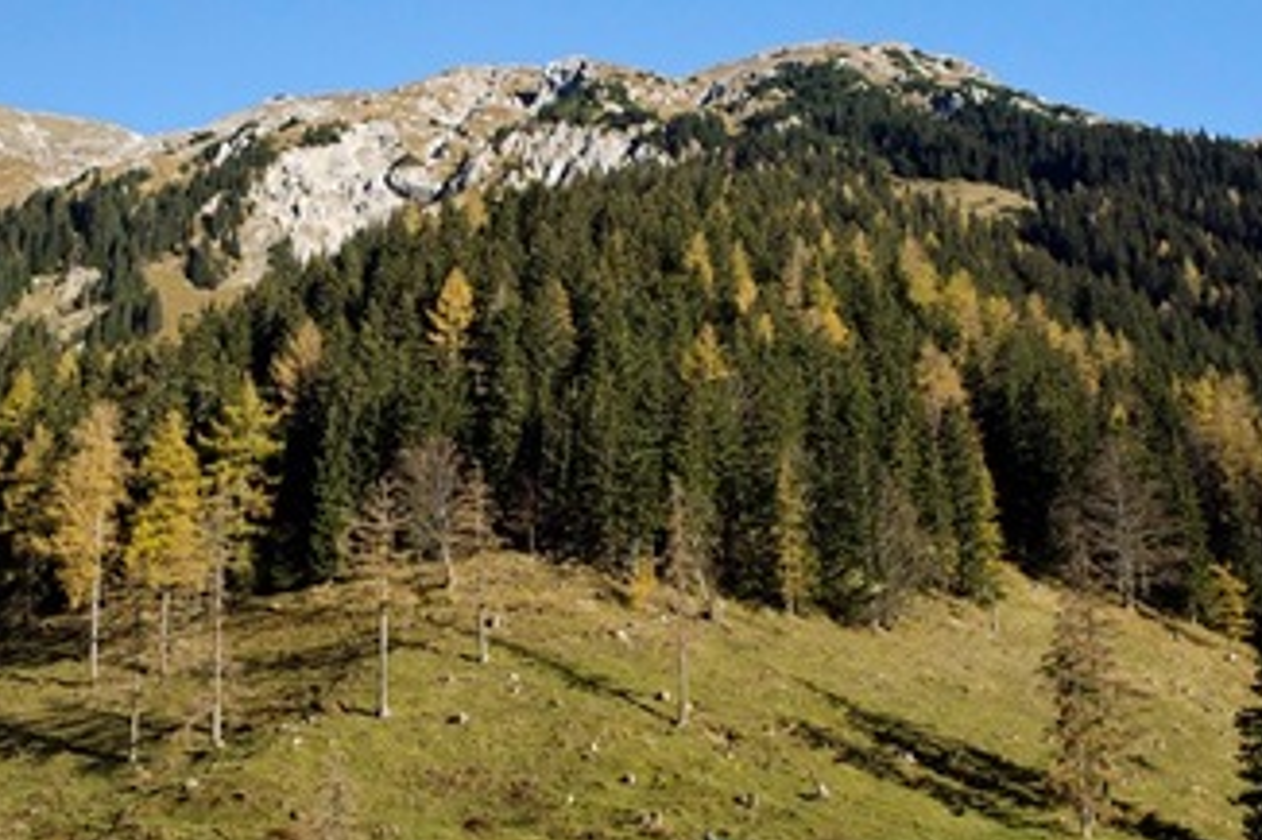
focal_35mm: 52
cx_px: 616
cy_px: 410
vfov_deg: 26.1
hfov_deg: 38.4
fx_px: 1811
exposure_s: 1/160
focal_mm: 25
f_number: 8
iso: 400
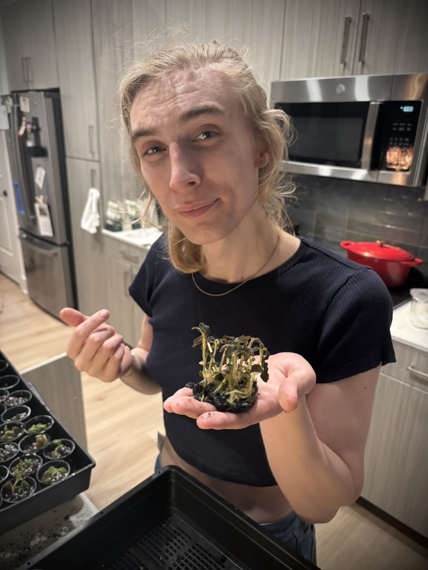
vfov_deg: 67.3
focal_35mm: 26
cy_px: 285
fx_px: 429
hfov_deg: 53.1
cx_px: 214
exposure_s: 1/30
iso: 640
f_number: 1.6
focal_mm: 5.96
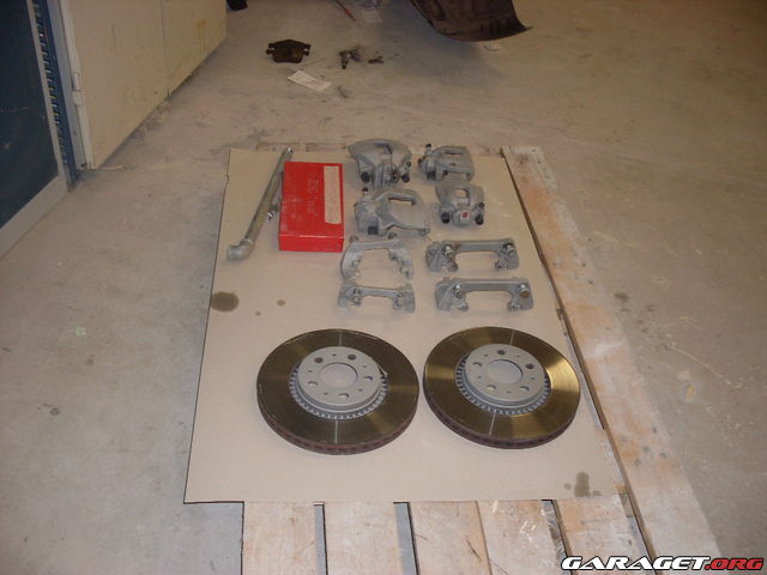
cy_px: 288
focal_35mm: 38
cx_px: 384
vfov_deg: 37.7
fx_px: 842
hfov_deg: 49.0
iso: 100
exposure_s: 1/45
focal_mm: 6.3
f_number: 2.8
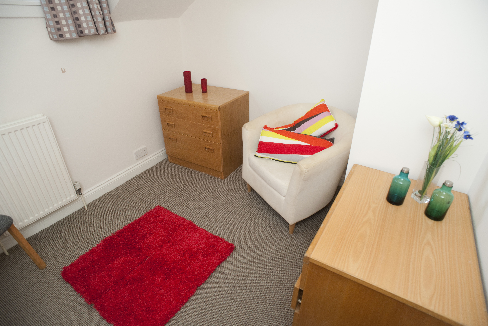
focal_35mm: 20
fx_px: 271
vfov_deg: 61.9
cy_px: 163
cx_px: 244
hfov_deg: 84.0
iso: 400
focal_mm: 20
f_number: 5
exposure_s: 1/40
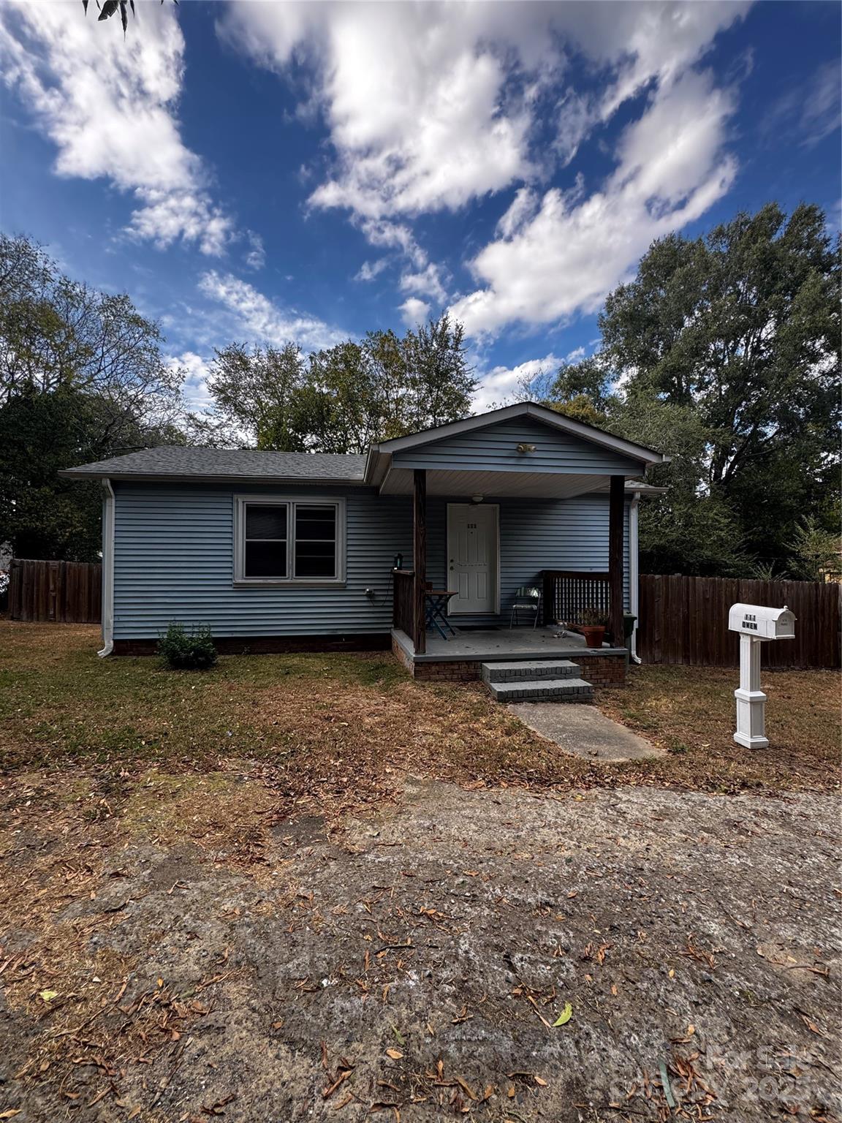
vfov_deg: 102.1
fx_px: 454
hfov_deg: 85.7
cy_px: 562
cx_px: 421
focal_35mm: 14
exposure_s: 1/303
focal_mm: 2.22
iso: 40
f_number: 2.2
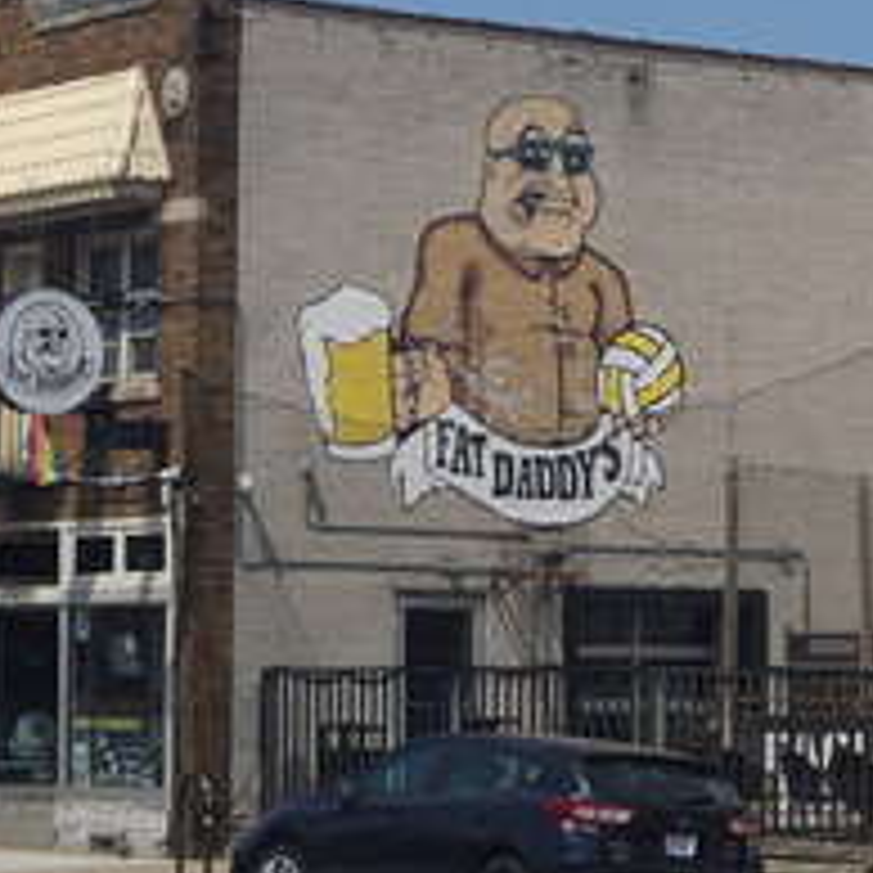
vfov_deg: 11.1
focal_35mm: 158
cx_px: 1026
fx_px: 4508
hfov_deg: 10.9
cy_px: 389
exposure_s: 1/250
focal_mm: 30
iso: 100
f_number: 11
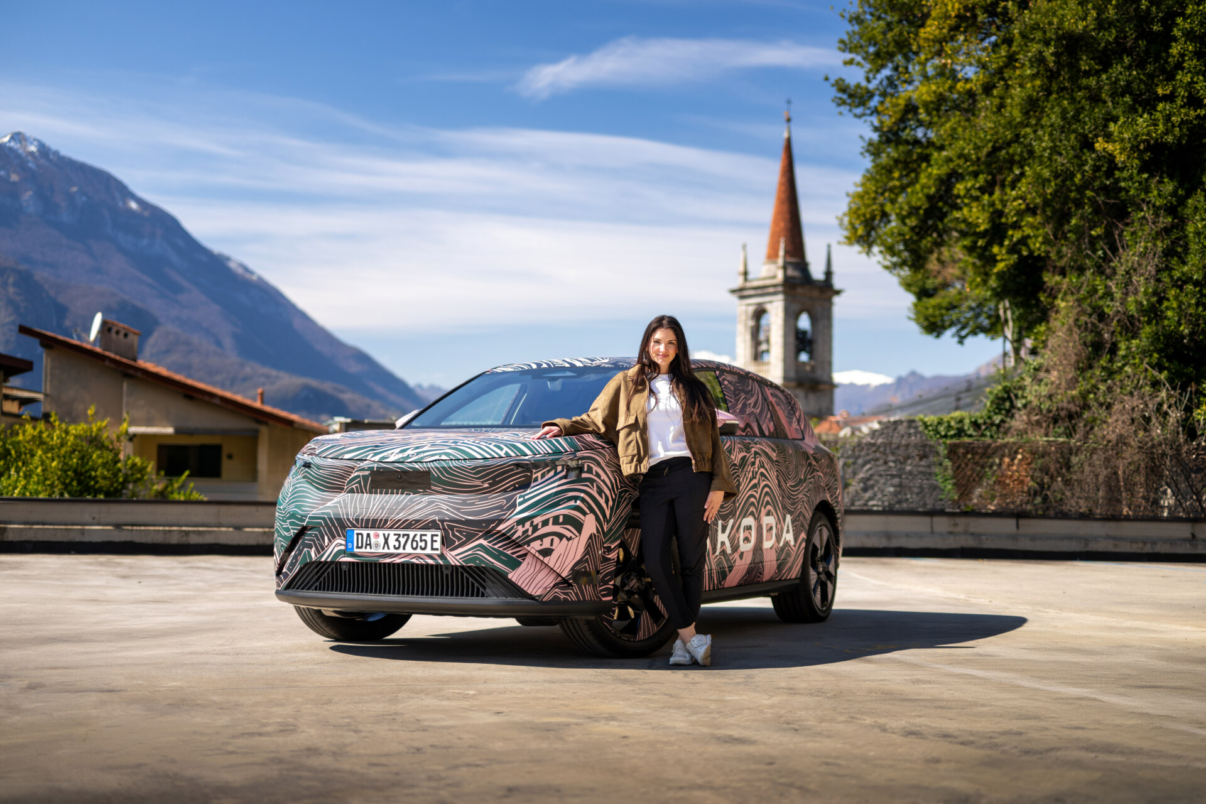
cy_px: 402
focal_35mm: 50
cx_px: 603
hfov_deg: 39.6
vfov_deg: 27.0
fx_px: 1675
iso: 100
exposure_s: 1/1600
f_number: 1.8
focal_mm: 50
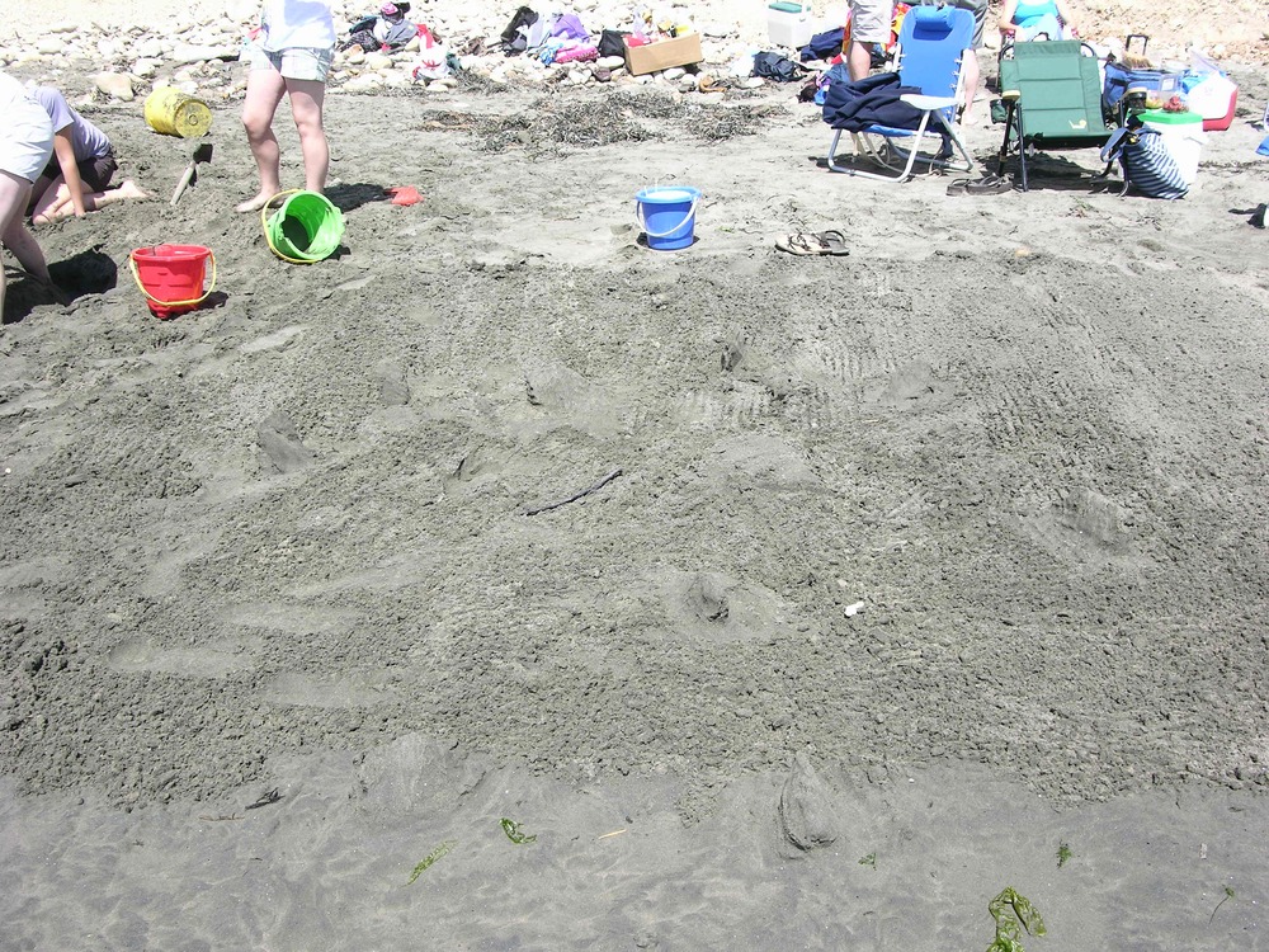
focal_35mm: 35
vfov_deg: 40.7
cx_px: 634
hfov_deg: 52.6
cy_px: 476
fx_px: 1283
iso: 50
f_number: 7.1
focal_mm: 8.9
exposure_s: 1/93.4
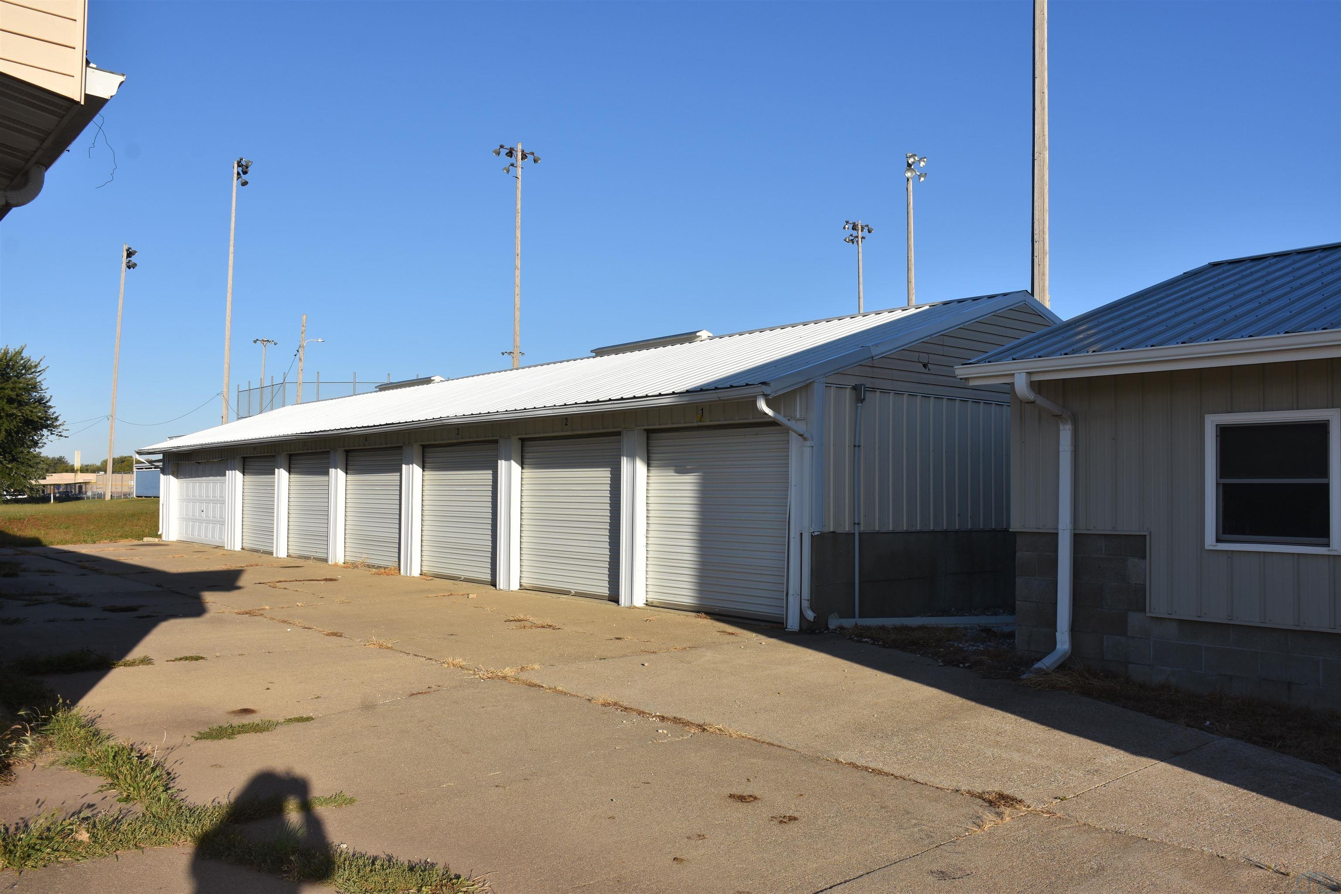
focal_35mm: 30
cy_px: 447
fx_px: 1117
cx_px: 670
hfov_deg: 61.9
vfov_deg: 43.6
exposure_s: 1/250
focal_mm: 20
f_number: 9
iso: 100
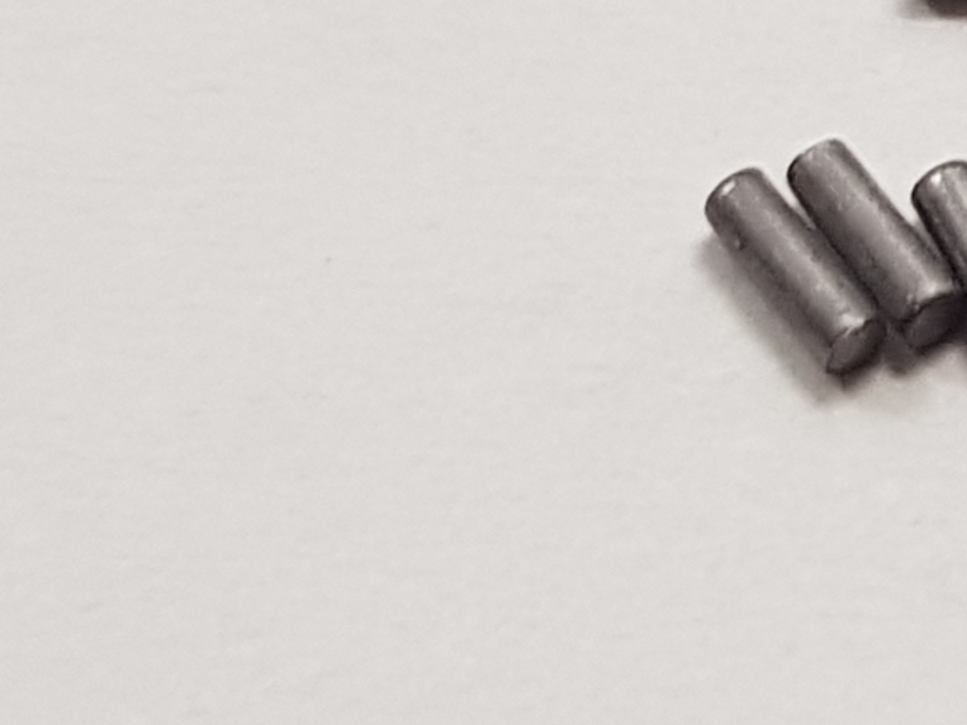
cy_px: 52
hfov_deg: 15.8
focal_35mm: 103
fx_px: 2877
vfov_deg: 14.2
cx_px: 1810
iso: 100
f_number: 1.7
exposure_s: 1/50
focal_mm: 4.2
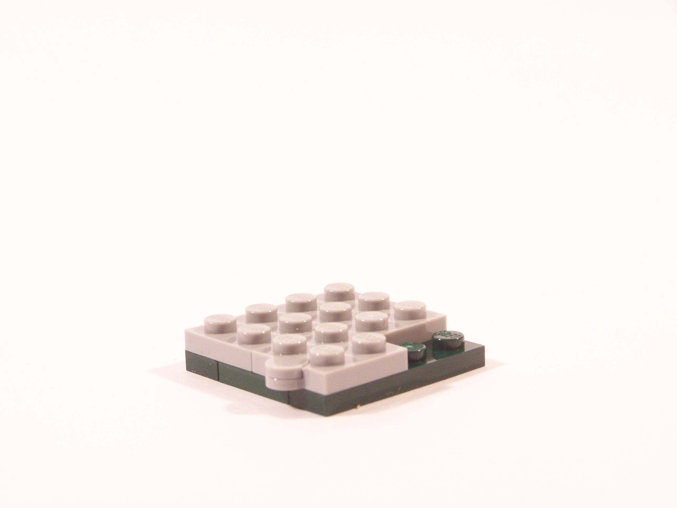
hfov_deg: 20.9
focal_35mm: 94
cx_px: 338
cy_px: 254
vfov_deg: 15.7
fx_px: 1838
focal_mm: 15.6
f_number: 3.6
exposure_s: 1/20
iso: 200
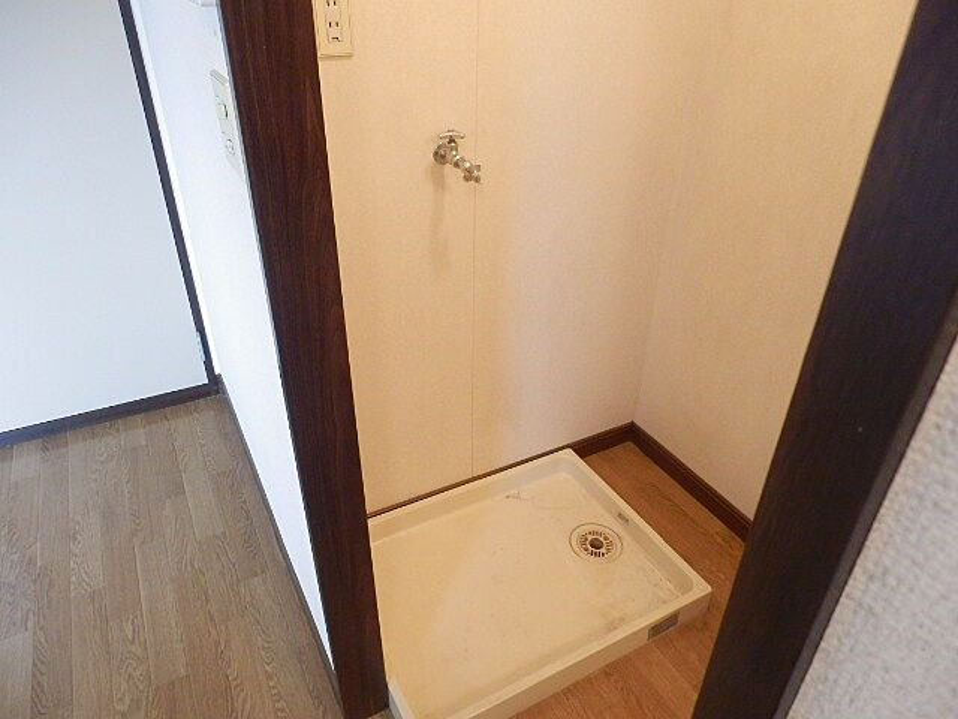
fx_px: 664
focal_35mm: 24
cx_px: 479
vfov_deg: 56.8
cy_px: 360
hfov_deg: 71.6
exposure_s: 1/20
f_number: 3
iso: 800
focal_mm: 4.2
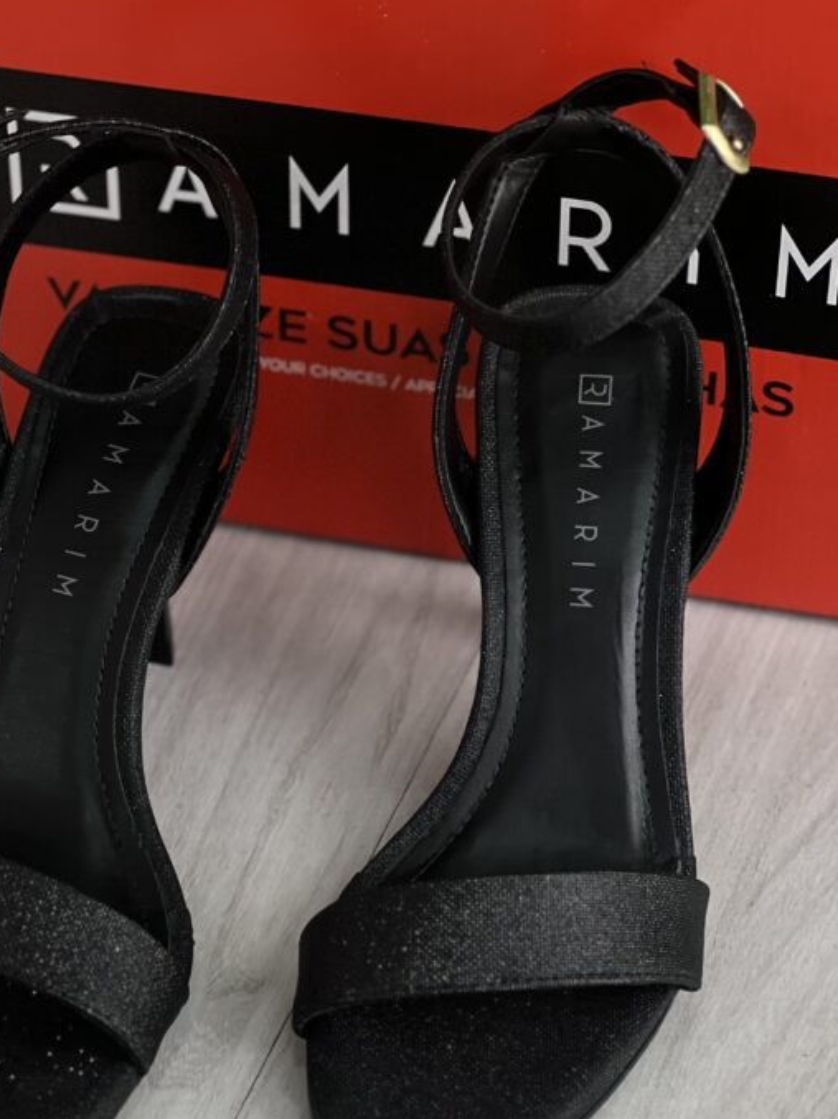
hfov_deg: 13.9
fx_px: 3424
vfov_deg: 18.5
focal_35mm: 106
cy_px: 654
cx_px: 320
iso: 160
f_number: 2.8
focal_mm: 9
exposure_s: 1/120
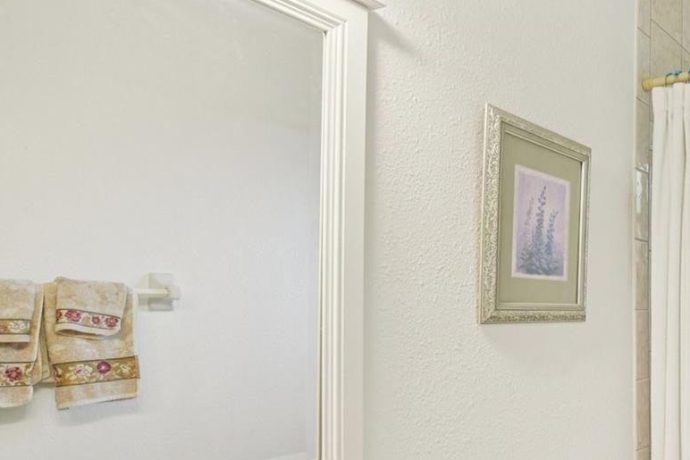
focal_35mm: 29
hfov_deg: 51.0
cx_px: 692
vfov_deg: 44.5
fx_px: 556
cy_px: 297
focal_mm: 14
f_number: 8
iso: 400
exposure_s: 1/60
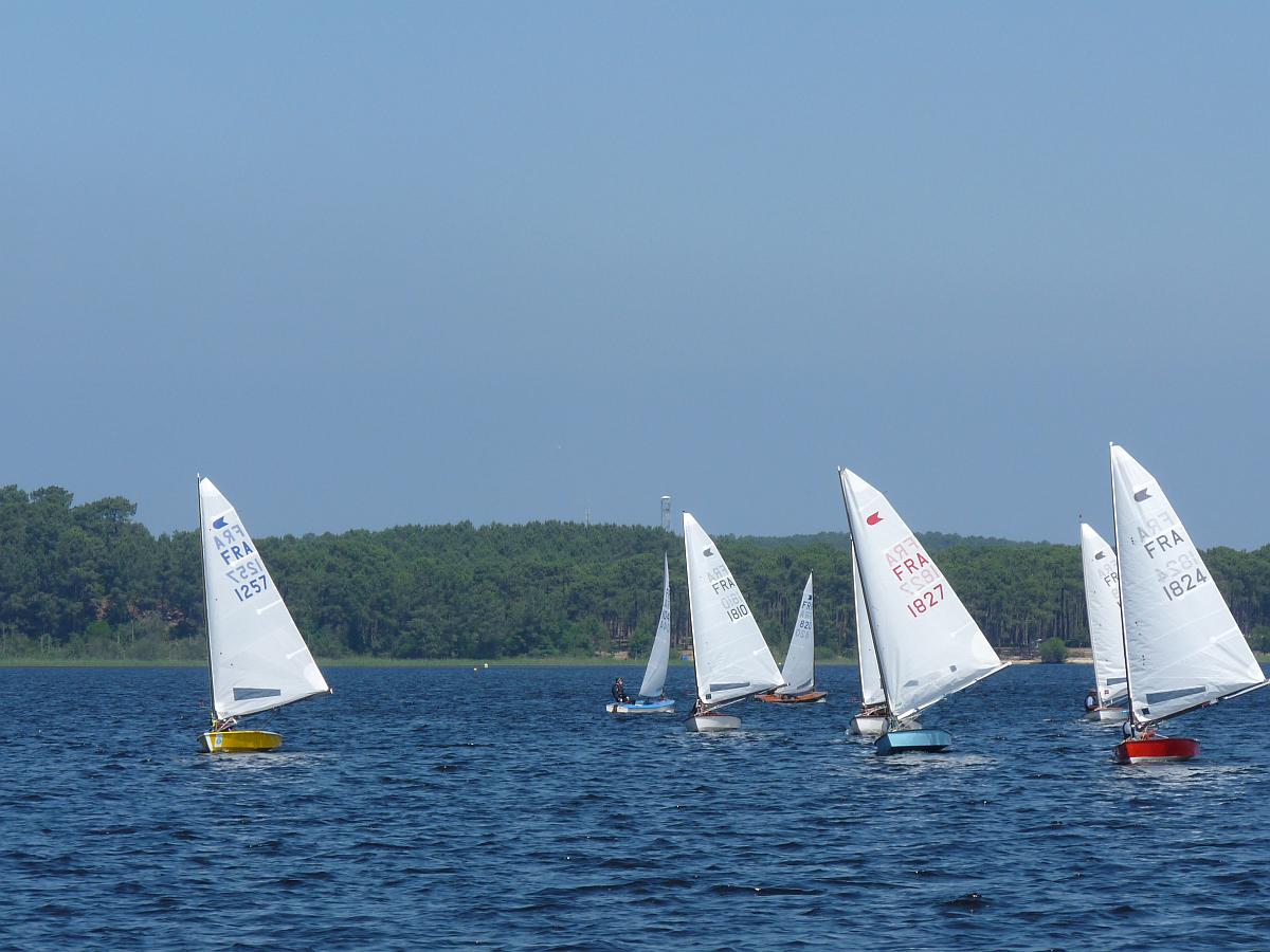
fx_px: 7815
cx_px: 635
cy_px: 476
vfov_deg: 7.0
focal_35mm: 213
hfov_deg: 9.3
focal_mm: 37.8
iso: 100
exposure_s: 1/400
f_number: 7.1
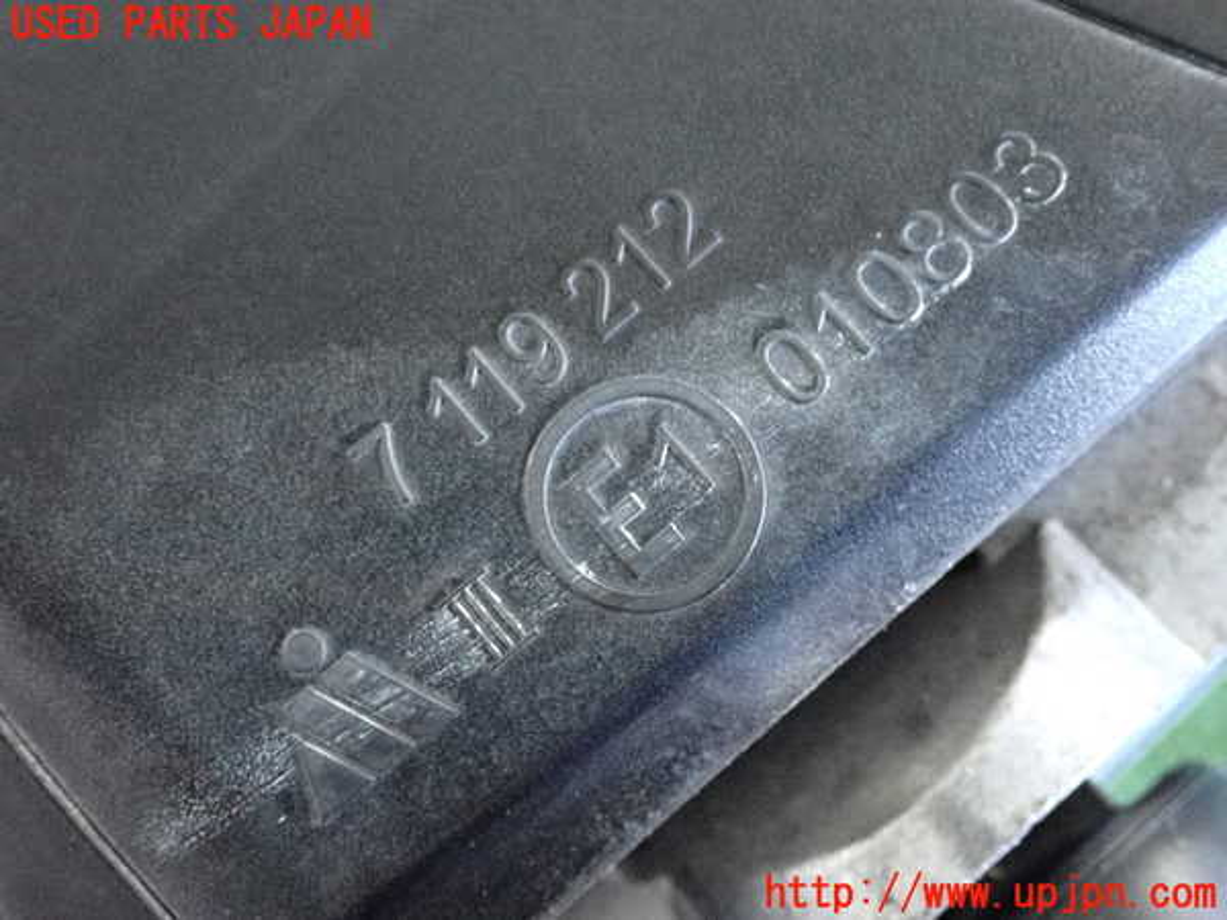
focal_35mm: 47
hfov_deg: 40.4
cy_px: 460
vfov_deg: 30.9
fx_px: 1666
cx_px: 614
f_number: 3.1
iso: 5000
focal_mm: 8.4
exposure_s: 1/125
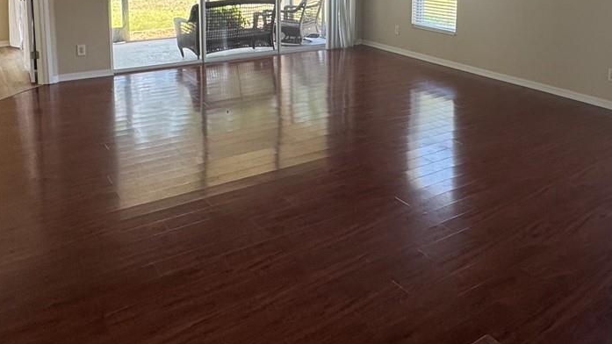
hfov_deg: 56.1
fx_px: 568
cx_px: 373
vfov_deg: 31.5
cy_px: 10
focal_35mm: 35
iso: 125
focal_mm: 2.22
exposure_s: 1/99
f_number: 2.2
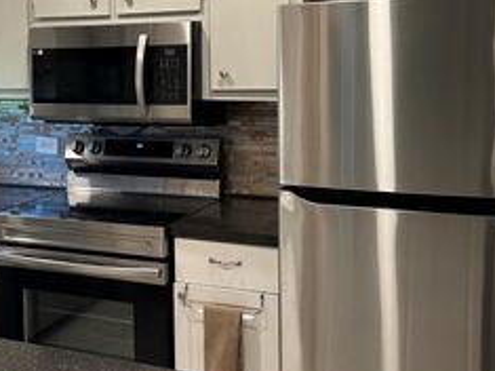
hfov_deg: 36.9
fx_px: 729
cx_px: 141
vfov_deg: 28.3
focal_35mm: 51
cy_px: 123
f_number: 1.78
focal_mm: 6.86
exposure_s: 1/60
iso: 160
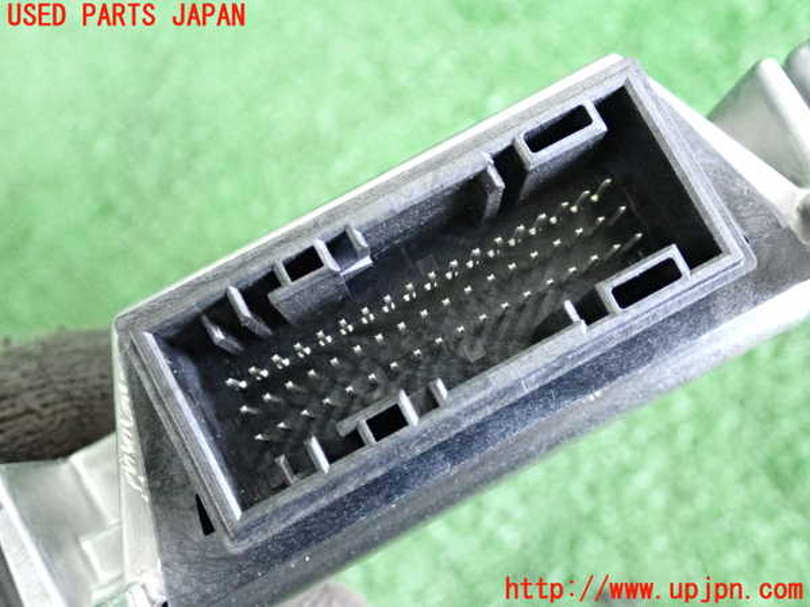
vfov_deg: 32.9
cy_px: 304
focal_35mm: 44
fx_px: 1030
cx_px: 405
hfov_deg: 42.9
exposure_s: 1/125
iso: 4000
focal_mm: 7.84
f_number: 2.9
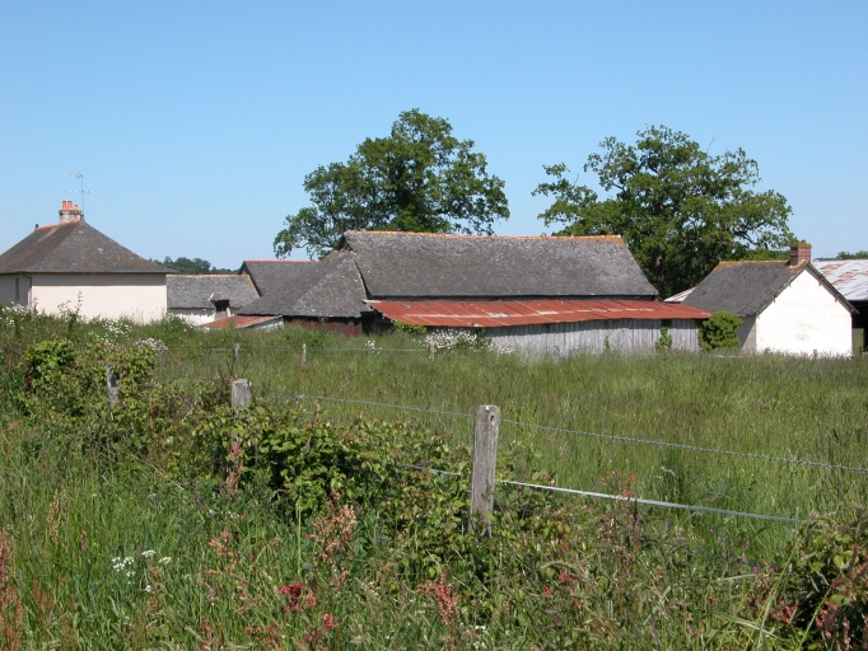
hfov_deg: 31.2
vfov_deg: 23.7
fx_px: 1555
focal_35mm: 62
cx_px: 434
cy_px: 326
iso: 100
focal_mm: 15.7
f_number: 6.4
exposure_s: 1/342
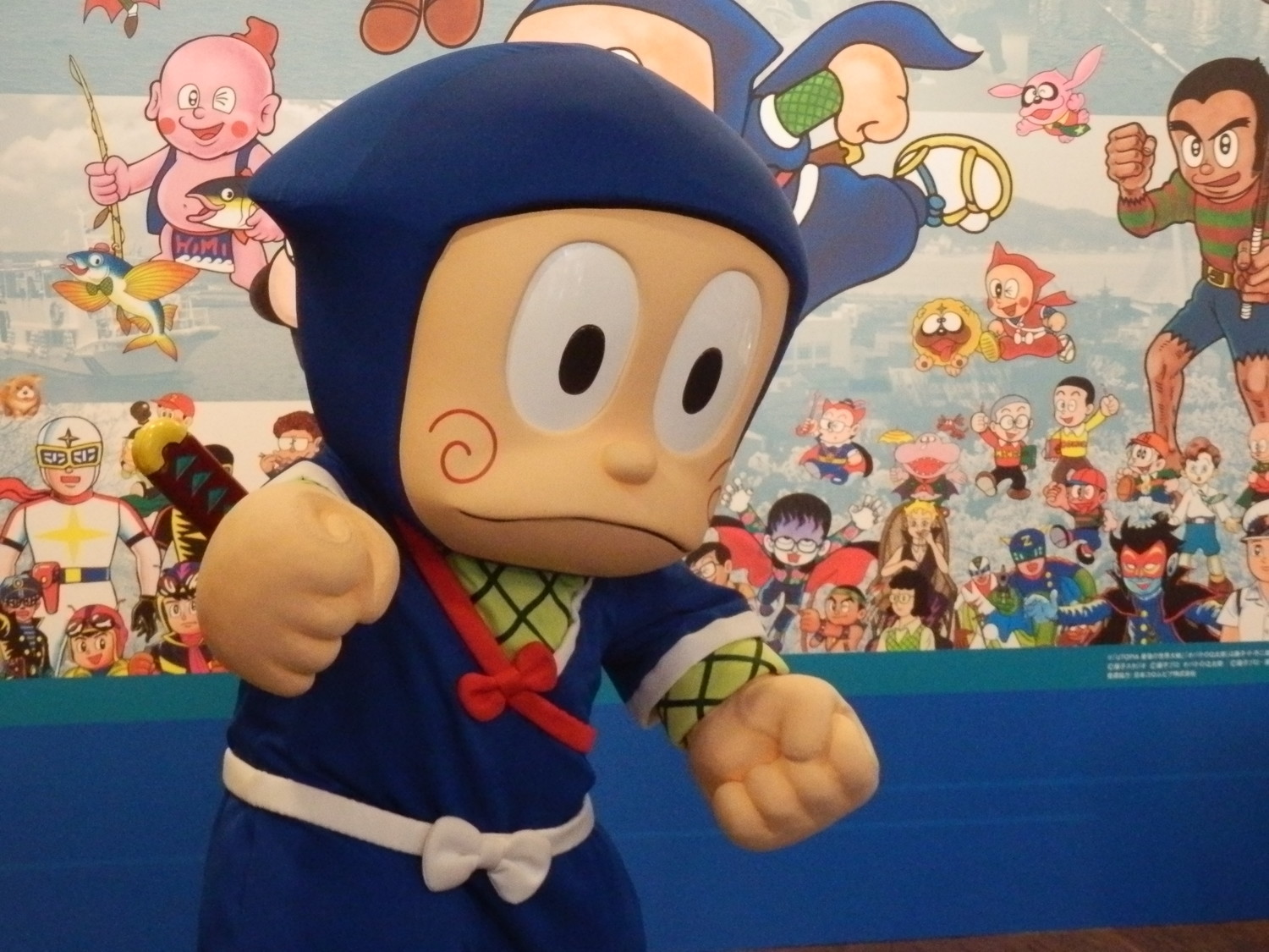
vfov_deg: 18.4
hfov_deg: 24.4
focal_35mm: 80
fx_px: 2933
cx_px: 634
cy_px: 476
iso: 1600
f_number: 4.6
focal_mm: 14.4
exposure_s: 1/80
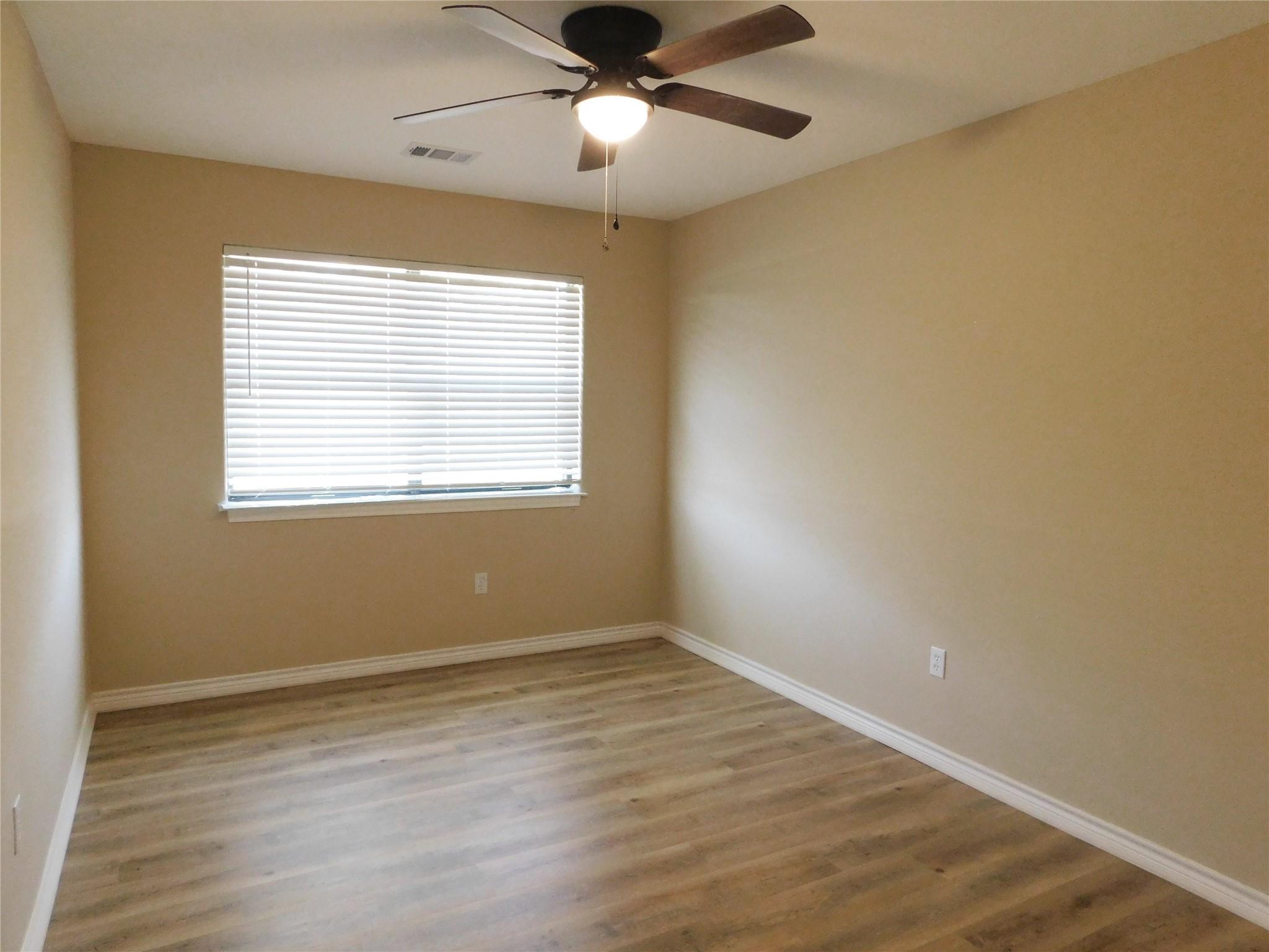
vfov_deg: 58.9
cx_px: 634
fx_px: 843
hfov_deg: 73.9
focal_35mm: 23
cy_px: 476
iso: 360
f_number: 3
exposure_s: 1/30
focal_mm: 4
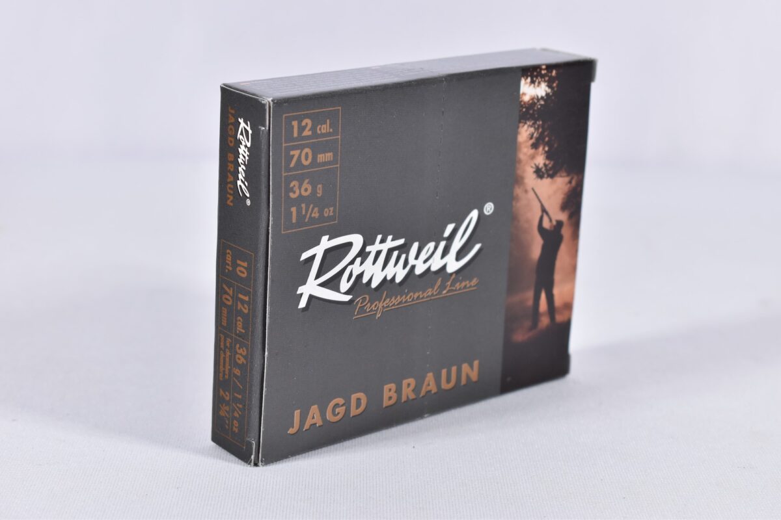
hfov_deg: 24.6
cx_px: 390
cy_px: 260
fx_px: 1790
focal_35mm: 82
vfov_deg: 16.6
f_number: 5.6
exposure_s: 1/40
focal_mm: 55
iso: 640
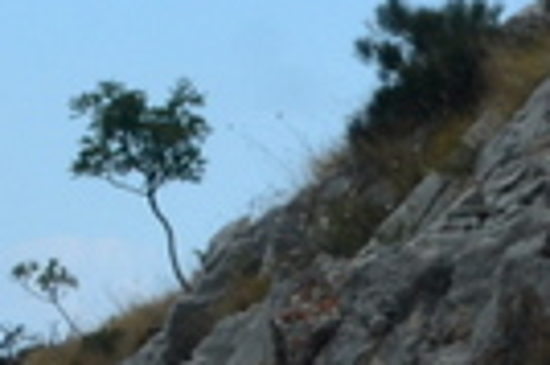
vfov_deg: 3.4
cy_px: 316
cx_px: -759
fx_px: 6149
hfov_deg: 5.0
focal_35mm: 403
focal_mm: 45
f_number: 10
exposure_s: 1/320
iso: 400
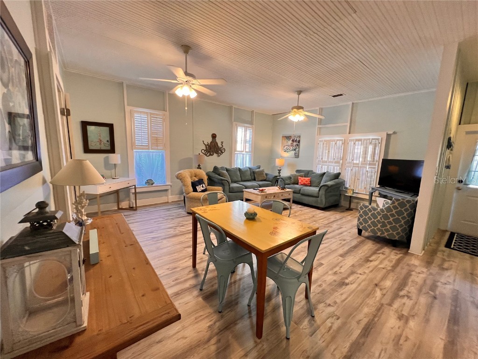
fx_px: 180
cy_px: 180
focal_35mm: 13
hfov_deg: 106.2
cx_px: 239
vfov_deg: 89.9
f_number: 1.8
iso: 250
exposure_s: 1/120
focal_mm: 1.57
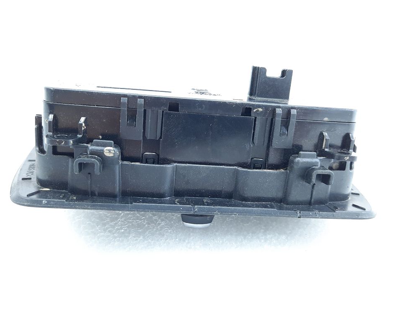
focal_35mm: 30
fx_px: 361
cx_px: 191
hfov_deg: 59.9
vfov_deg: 46.8
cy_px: 147
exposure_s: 1/60
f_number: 2
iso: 320
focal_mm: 4.6
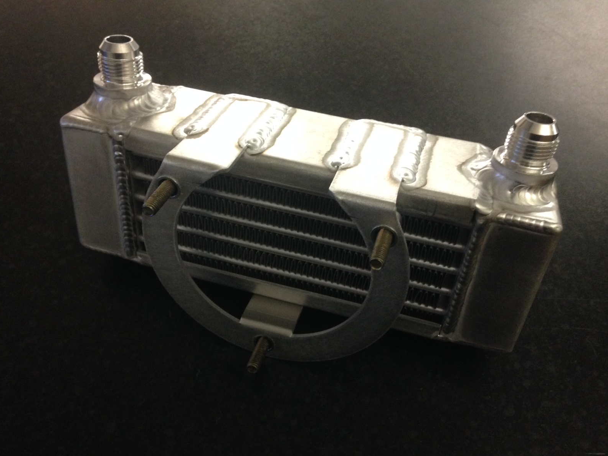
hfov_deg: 54.0
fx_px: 597
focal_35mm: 34
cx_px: 297
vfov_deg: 41.8
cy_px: 234
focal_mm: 4.12
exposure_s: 1/20
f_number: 2.4
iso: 320
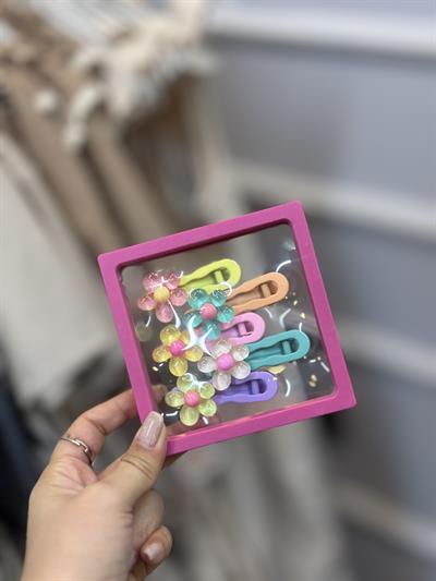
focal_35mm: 48
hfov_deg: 30.3
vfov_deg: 39.6
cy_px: 290
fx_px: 806
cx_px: 218
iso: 64
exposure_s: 1/108
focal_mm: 6.86
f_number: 1.78
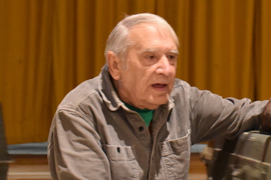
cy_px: 79
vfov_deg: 10.1
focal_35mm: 136
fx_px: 1023
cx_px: 254
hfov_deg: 14.9
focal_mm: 40
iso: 3200
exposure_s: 1/13
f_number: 4.8
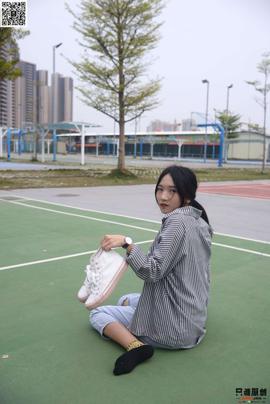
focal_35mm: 35
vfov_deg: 54.4
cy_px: 202
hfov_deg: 37.9
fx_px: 393
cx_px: 135
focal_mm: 35
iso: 100
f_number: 5.6
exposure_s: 1/640
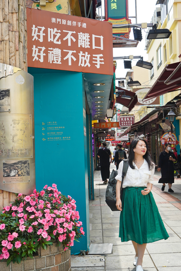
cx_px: 90
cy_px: 136
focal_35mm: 48
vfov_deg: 41.1
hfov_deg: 28.1
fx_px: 362
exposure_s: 1/400
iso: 400
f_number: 8
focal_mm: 48
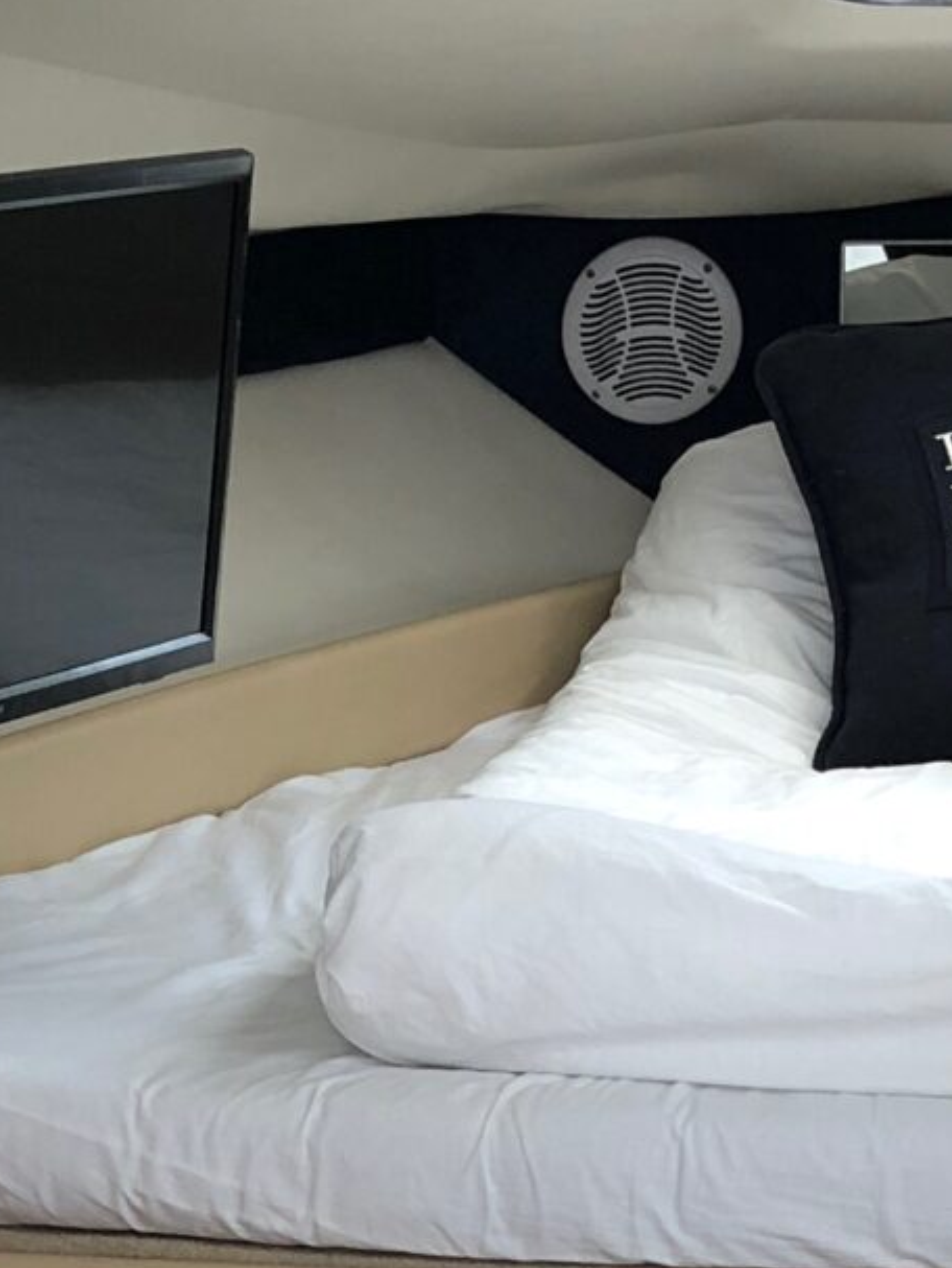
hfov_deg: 12.6
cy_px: 1523
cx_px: 478
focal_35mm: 118
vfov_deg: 16.0
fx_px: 4322
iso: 25
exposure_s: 1/30
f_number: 1.8
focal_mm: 4
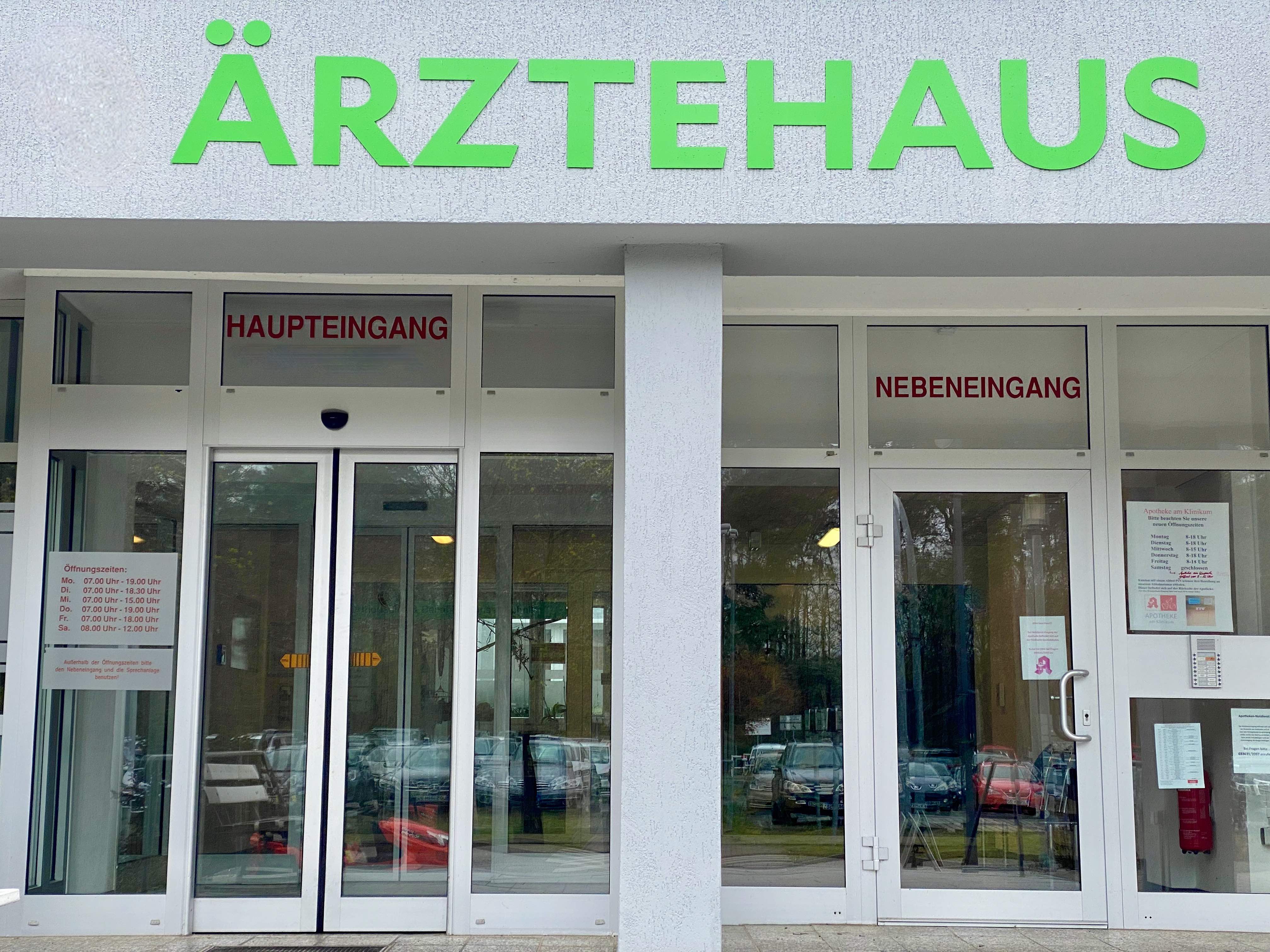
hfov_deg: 36.8
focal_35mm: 52
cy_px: 476
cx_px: 635
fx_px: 1908
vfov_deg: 28.0
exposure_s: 1/615
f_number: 2
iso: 20
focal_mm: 6
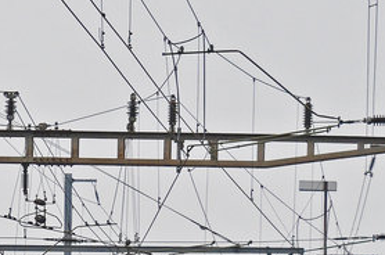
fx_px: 4844
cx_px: -414
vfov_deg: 3.0
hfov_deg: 4.5
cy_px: 306
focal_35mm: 454
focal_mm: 70
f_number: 5.6
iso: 400
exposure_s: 1/800
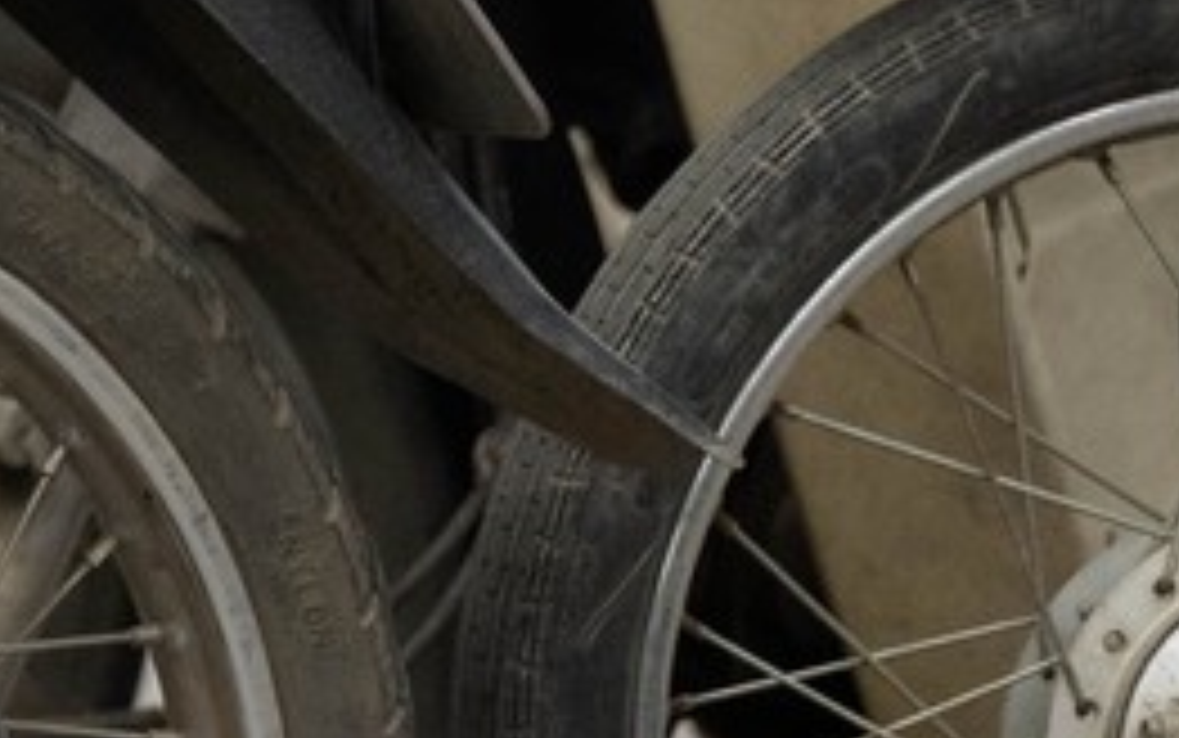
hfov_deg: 1.3
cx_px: -1854
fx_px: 50018
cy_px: -1577
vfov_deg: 0.8
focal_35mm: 1556
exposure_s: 1/800
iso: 1000
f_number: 2.8
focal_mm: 200
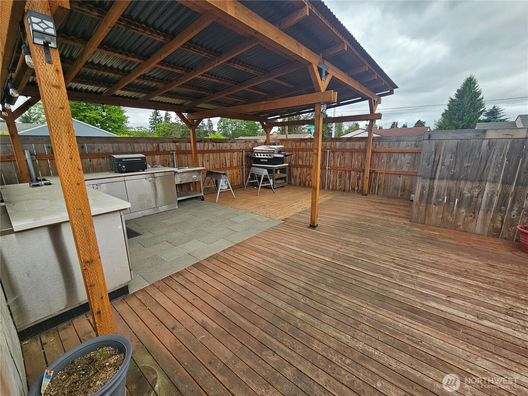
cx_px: 264
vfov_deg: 89.9
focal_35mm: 13
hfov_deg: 106.2
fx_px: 198
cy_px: 198
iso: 50
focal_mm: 2.2
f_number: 2.2
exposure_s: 1/423
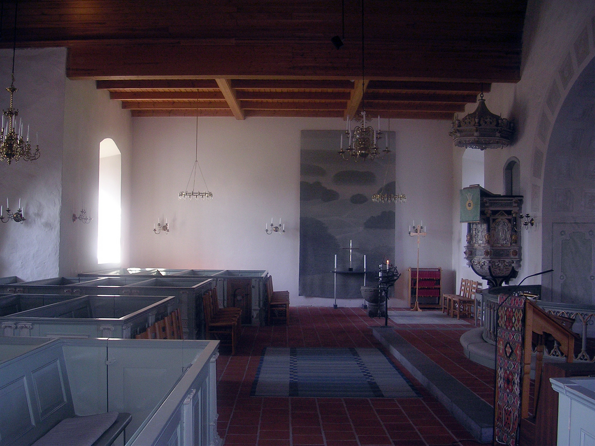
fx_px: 653
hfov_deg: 49.0
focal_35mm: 38
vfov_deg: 37.7
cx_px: 298
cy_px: 223
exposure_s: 1/30
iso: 53
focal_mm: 5.8
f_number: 2.8
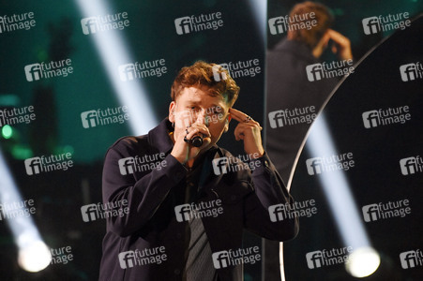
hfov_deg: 4.3
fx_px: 5636
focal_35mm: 480
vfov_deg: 2.9
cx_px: 212
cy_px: 140
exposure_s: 1/400
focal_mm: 480
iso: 12800
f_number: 5.6
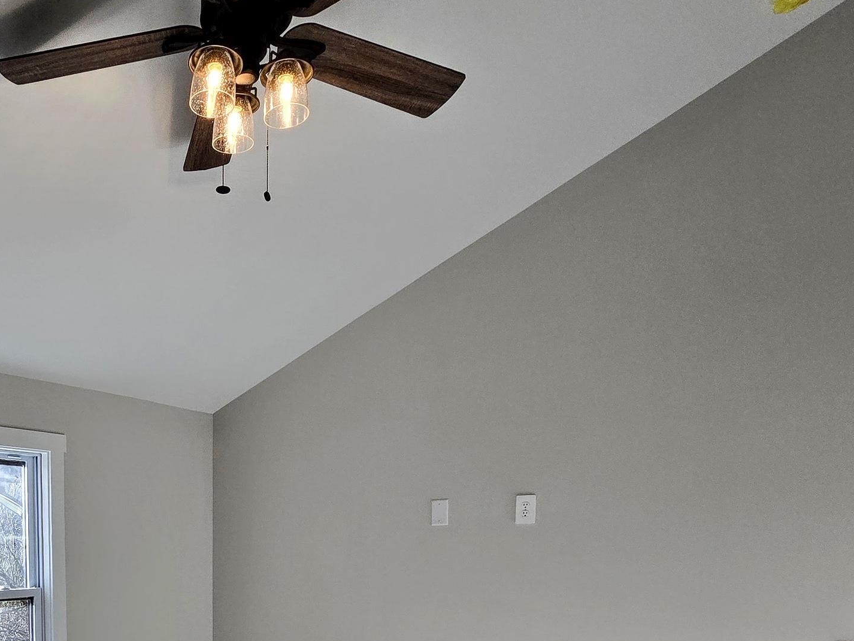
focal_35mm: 28
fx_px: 691
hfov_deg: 57.1
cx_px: 132
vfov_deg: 42.9
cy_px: 640
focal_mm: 2.2
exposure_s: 1/337
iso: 50
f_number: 2.2
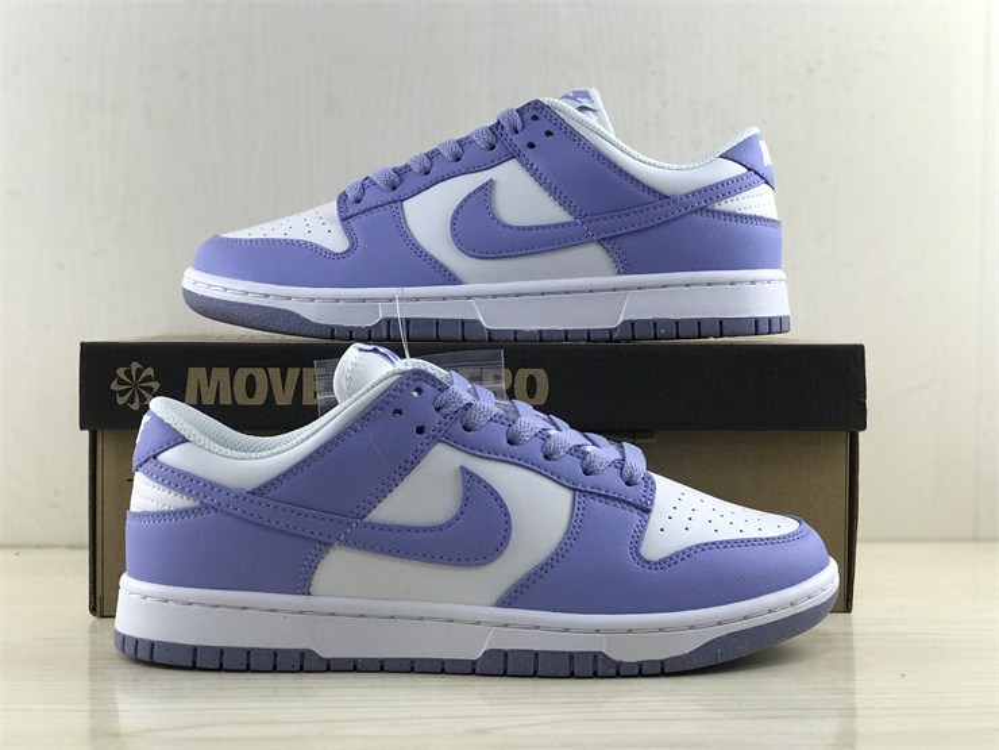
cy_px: 375
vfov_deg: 25.7
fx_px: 1645
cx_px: 500
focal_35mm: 57
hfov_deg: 33.8
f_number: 2.8
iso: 50
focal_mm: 6.6
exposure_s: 1/50
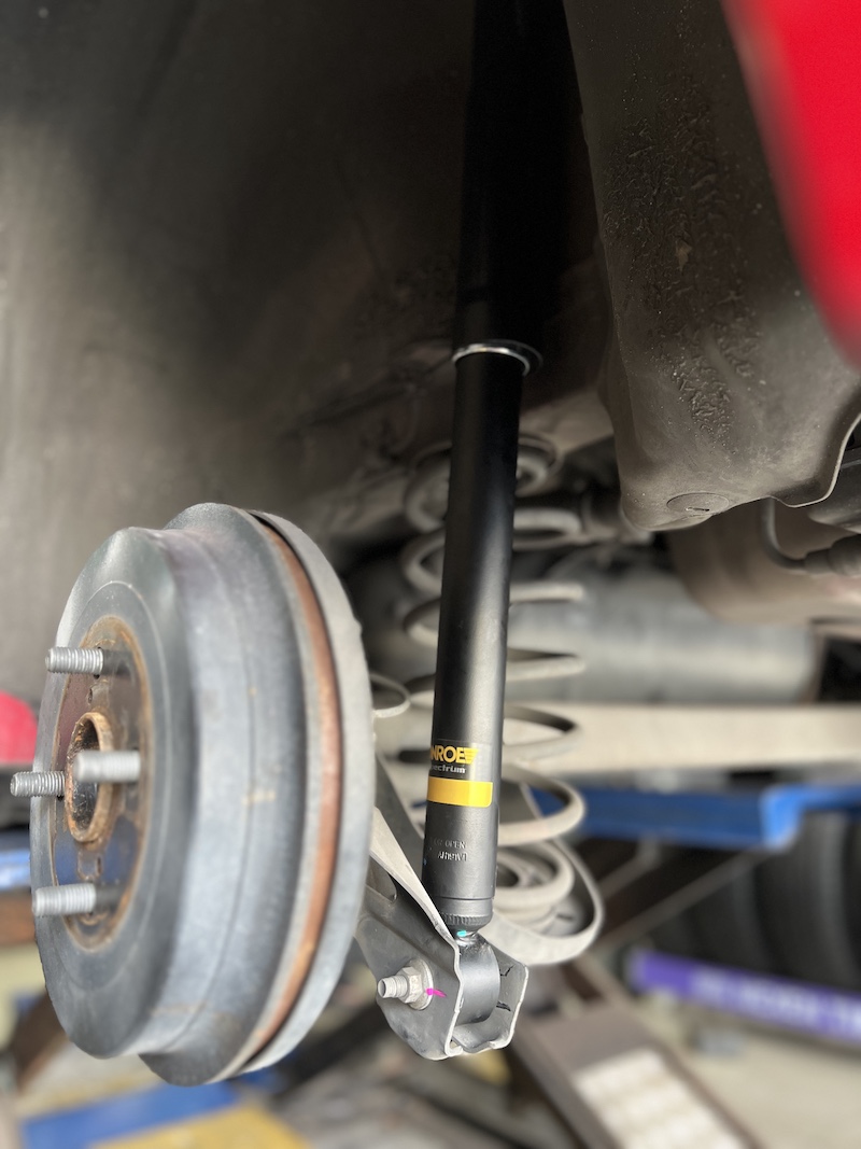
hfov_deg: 53.1
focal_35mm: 26
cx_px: 430
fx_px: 862
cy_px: 574
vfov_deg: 67.3
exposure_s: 1/100
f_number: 1.5
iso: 125
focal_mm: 5.7
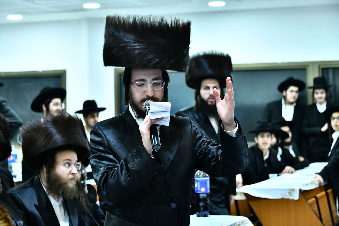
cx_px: 170
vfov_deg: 16.1
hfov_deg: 23.9
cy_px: 113
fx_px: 800
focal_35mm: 85
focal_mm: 85
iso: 3200
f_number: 5.6
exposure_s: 1/100
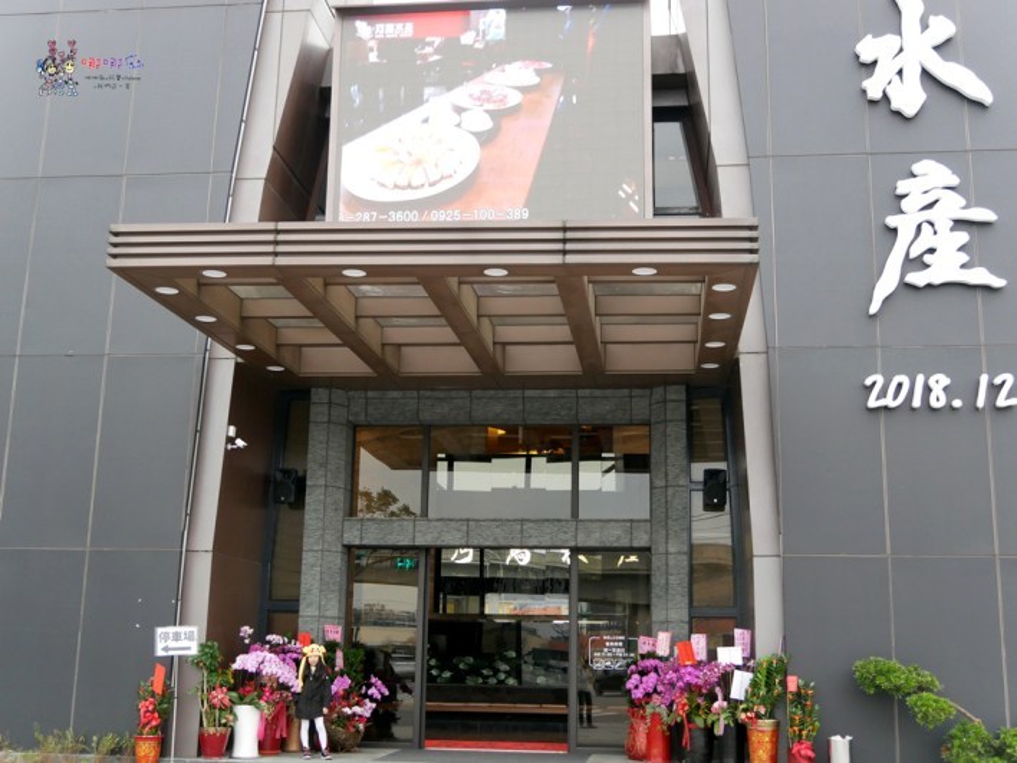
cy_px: 382
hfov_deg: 44.8
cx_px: 508
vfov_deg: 34.3
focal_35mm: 42
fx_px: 1234
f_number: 4
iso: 1000
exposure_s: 1/320
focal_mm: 21
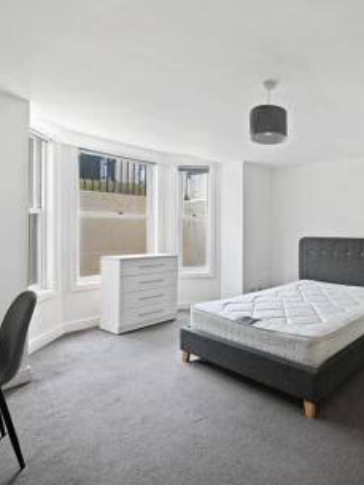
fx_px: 294
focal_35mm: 21
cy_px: 238
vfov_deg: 79.0
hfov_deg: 58.4
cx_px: 294
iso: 125
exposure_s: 1/5
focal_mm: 14
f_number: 7.1
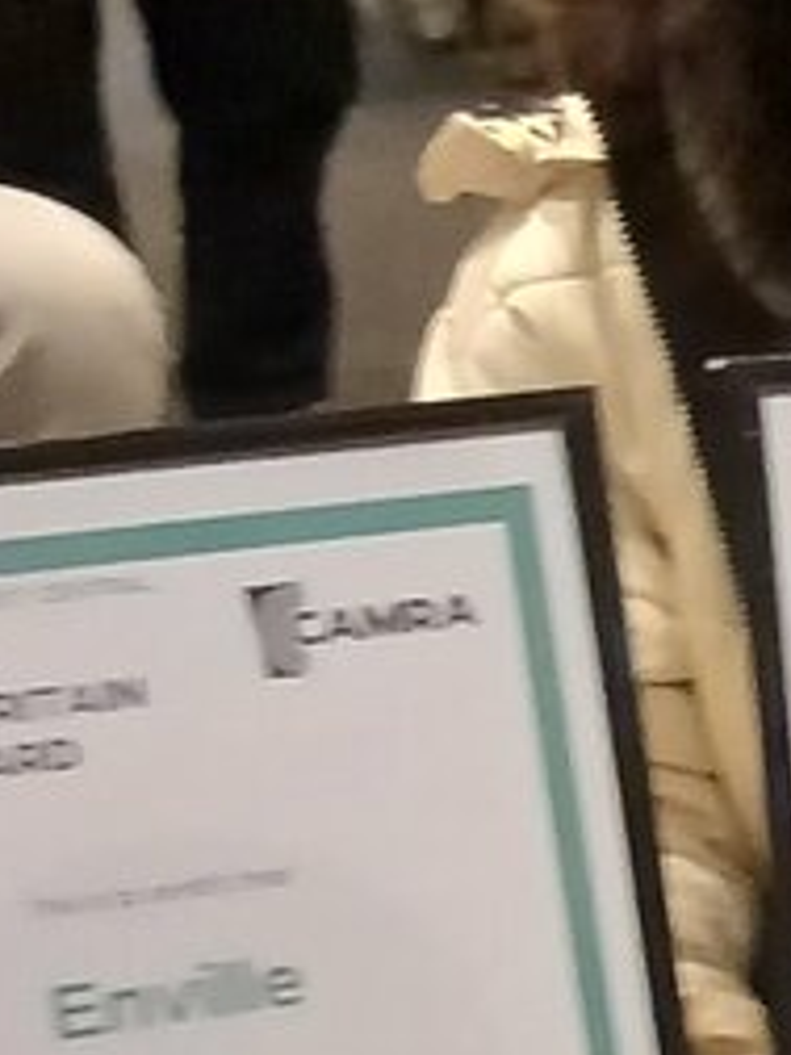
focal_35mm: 69
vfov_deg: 27.9
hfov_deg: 18.6
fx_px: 2102
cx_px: 1222
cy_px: 733
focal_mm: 1.4
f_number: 2.2
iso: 500
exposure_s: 1/20
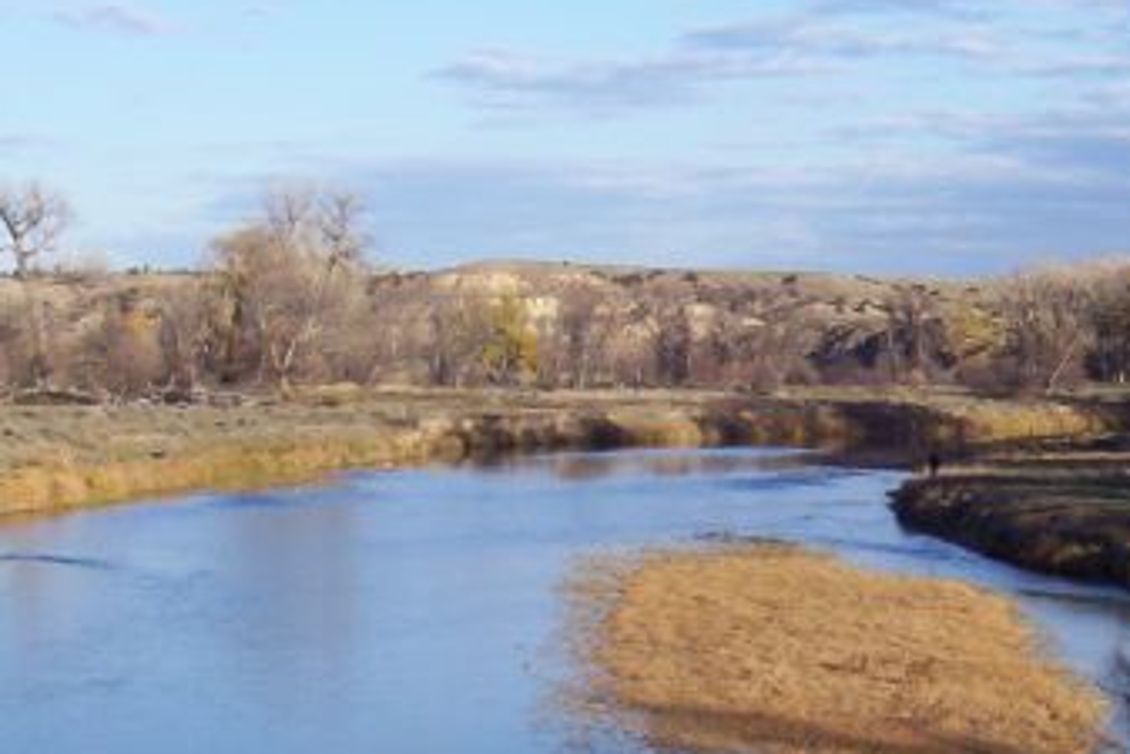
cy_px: 521
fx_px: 3171
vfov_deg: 13.5
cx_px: 751
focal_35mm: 101
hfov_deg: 20.1
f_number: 5.97
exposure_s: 1/346
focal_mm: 7.88
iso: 100
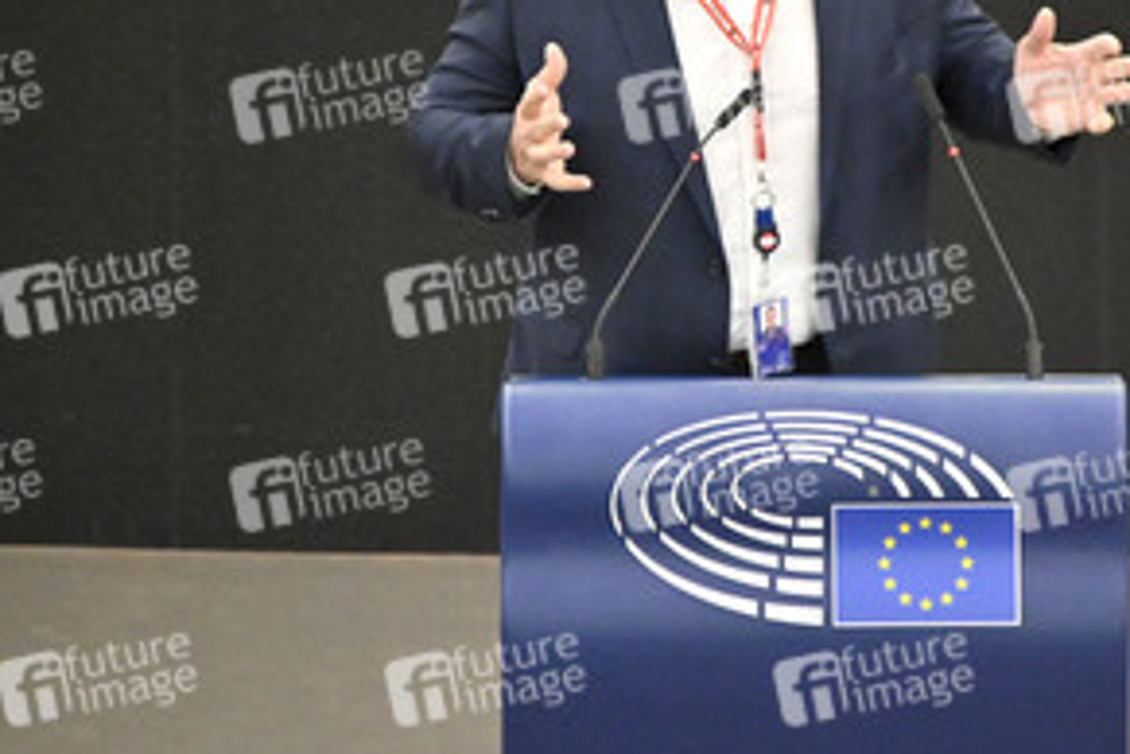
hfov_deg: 2.7
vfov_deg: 1.8
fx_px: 24262
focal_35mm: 773
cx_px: 769
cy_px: 194
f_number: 6.3
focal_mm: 500
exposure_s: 1/400
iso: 6400
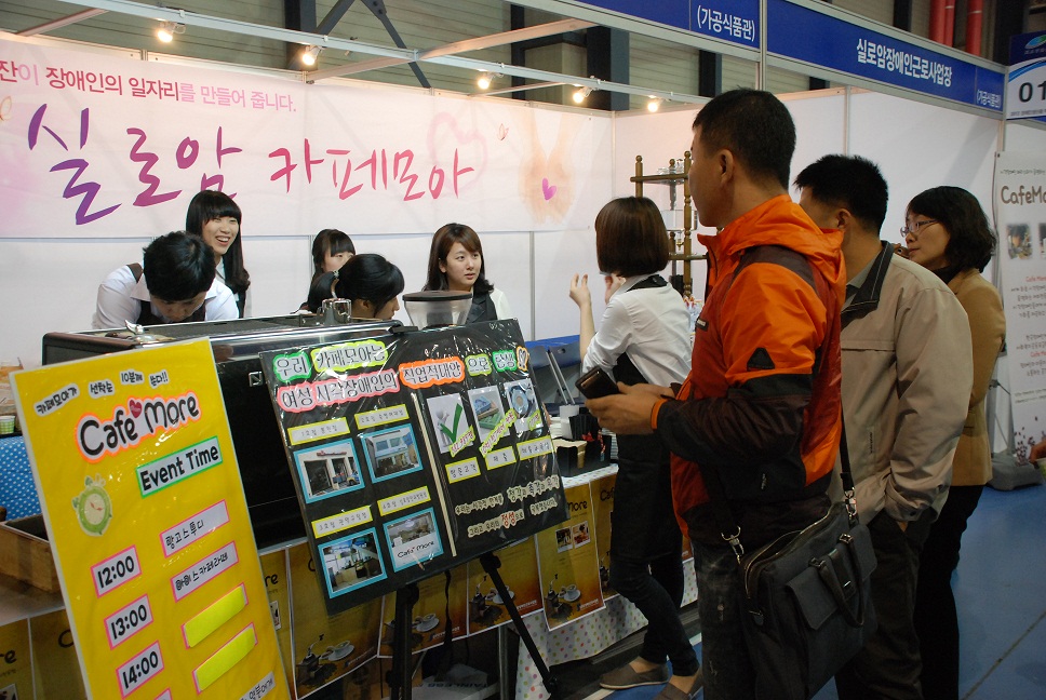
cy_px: 350
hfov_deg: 57.2
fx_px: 960
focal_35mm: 33
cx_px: 523
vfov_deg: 40.1
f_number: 3.8
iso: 800
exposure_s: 1/60
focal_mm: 22
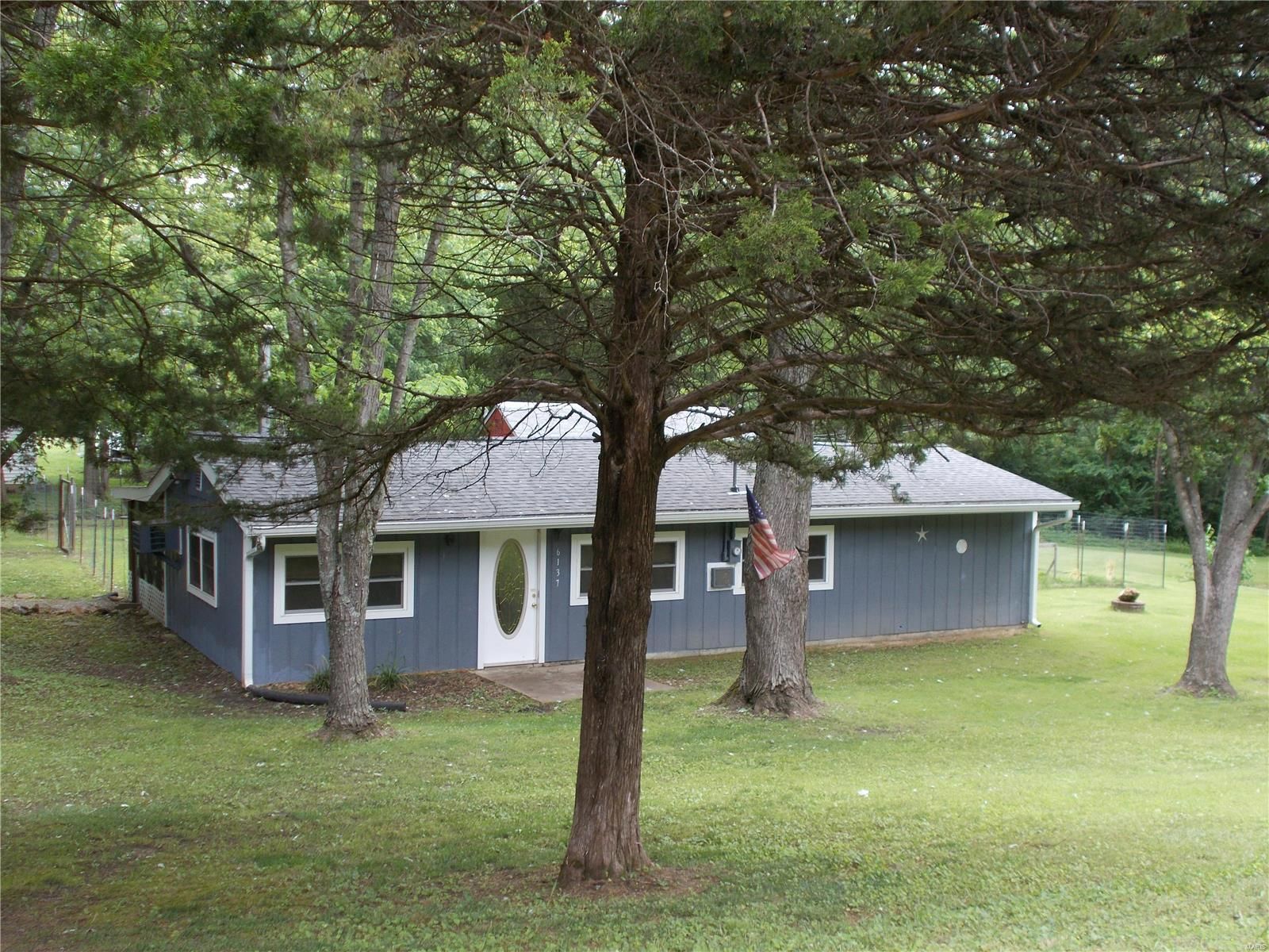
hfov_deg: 47.9
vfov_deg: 36.8
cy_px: 476
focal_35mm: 39
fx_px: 1430
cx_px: 634
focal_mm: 6.9
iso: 80
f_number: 3.9
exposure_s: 1/80
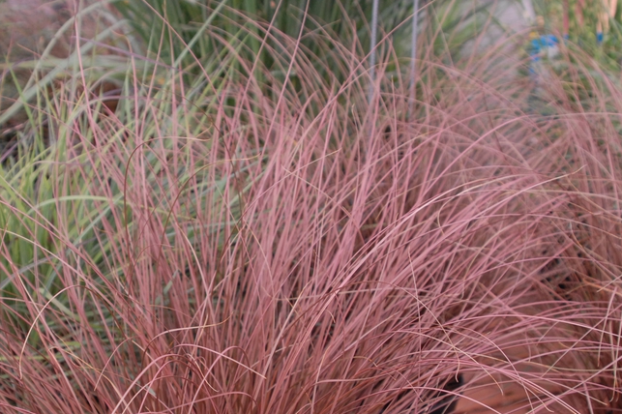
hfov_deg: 29.9
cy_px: 305
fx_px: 1157
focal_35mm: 67
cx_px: 215
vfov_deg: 20.2
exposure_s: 1/160
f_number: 6.3
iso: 400
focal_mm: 28
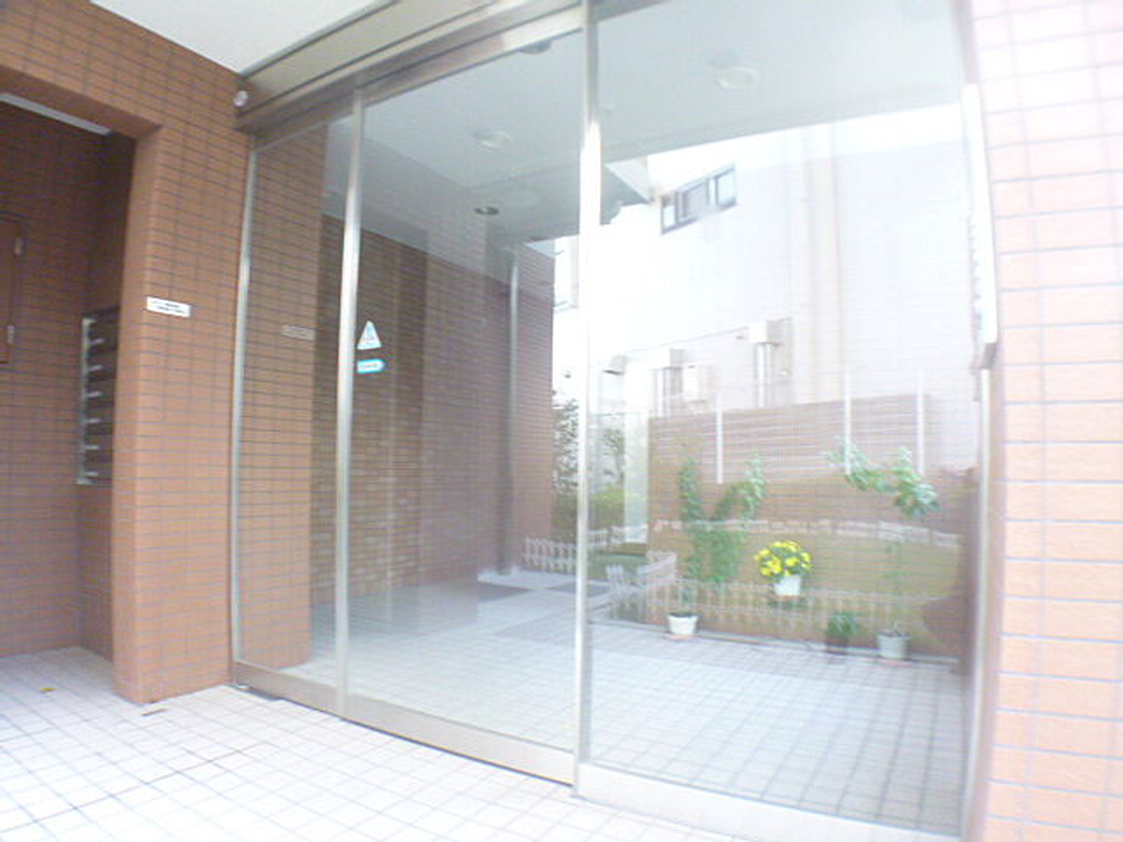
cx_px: 562
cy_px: 421
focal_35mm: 32
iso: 400
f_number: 2.9
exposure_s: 1/8
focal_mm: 5.7
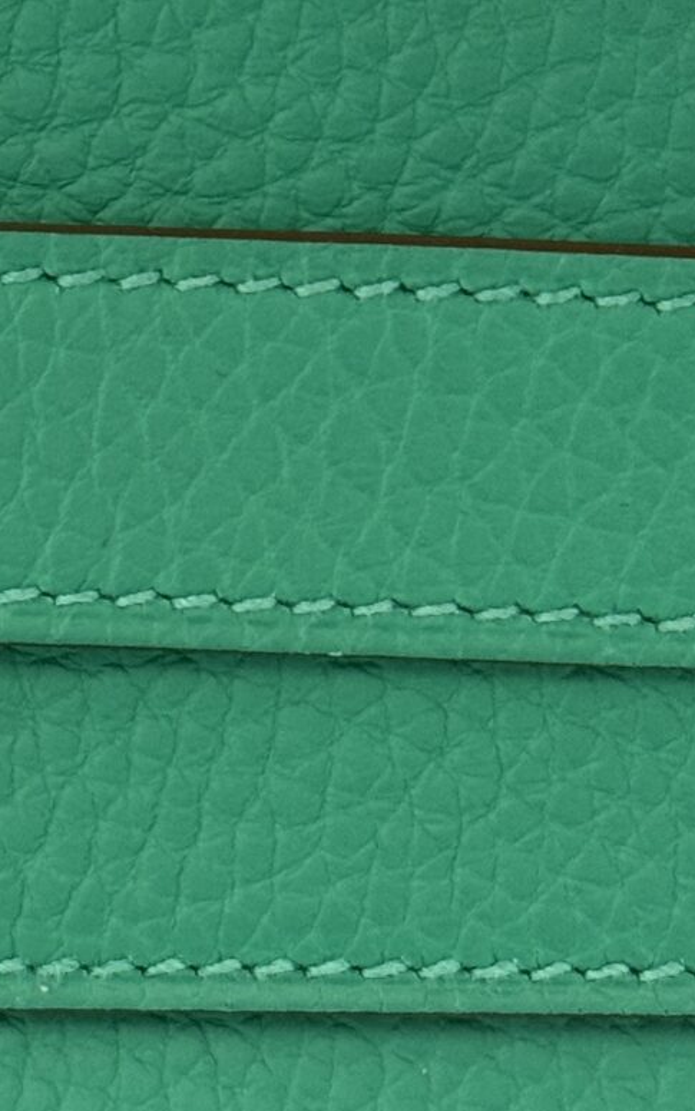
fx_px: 5087
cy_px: 456
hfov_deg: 7.6
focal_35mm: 168
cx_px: -413
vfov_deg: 12.5
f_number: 1.78
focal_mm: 6.76
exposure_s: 1/50
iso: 100
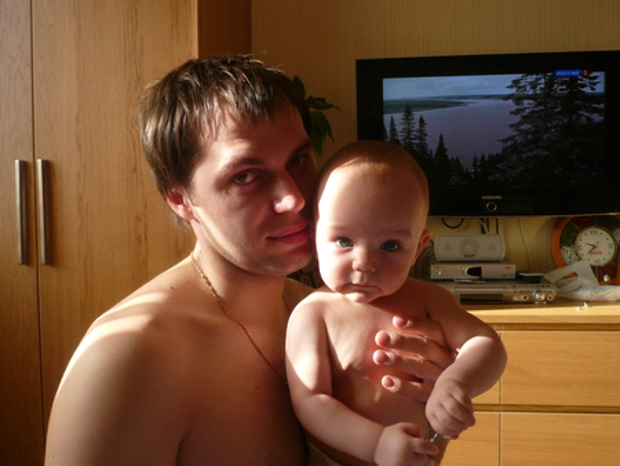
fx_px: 627
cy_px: 233
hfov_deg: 52.6
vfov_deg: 40.7
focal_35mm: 35
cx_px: 310
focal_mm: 5.7
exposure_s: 1/160
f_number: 3
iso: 100
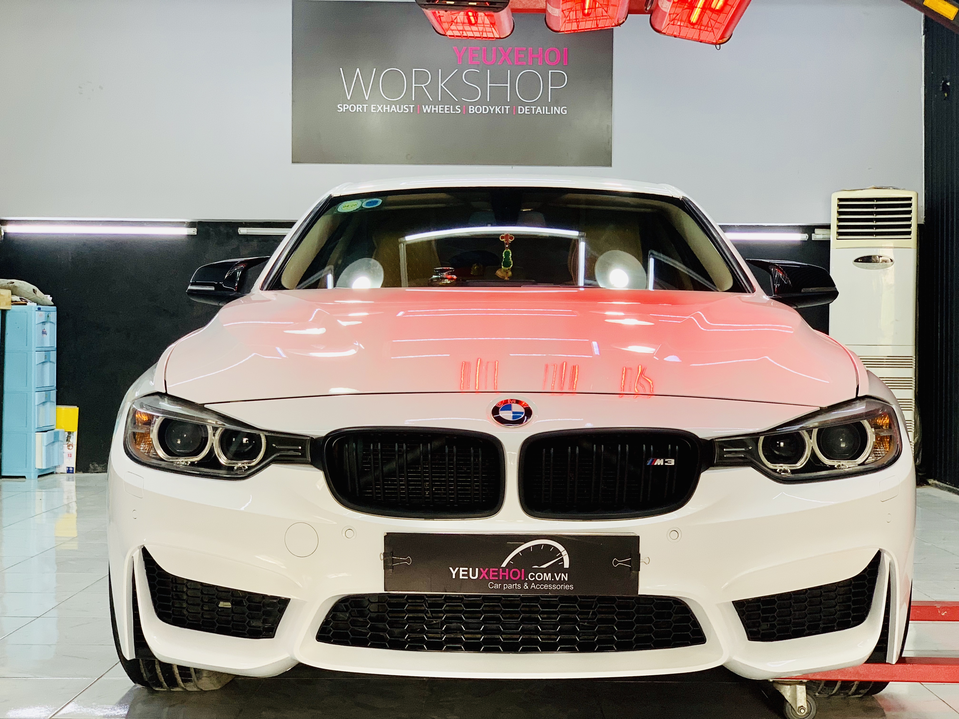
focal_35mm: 52
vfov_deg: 28.0
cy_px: 360
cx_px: 480
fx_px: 1441
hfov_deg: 36.8
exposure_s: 1/100
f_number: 2.4
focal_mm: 6
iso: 80
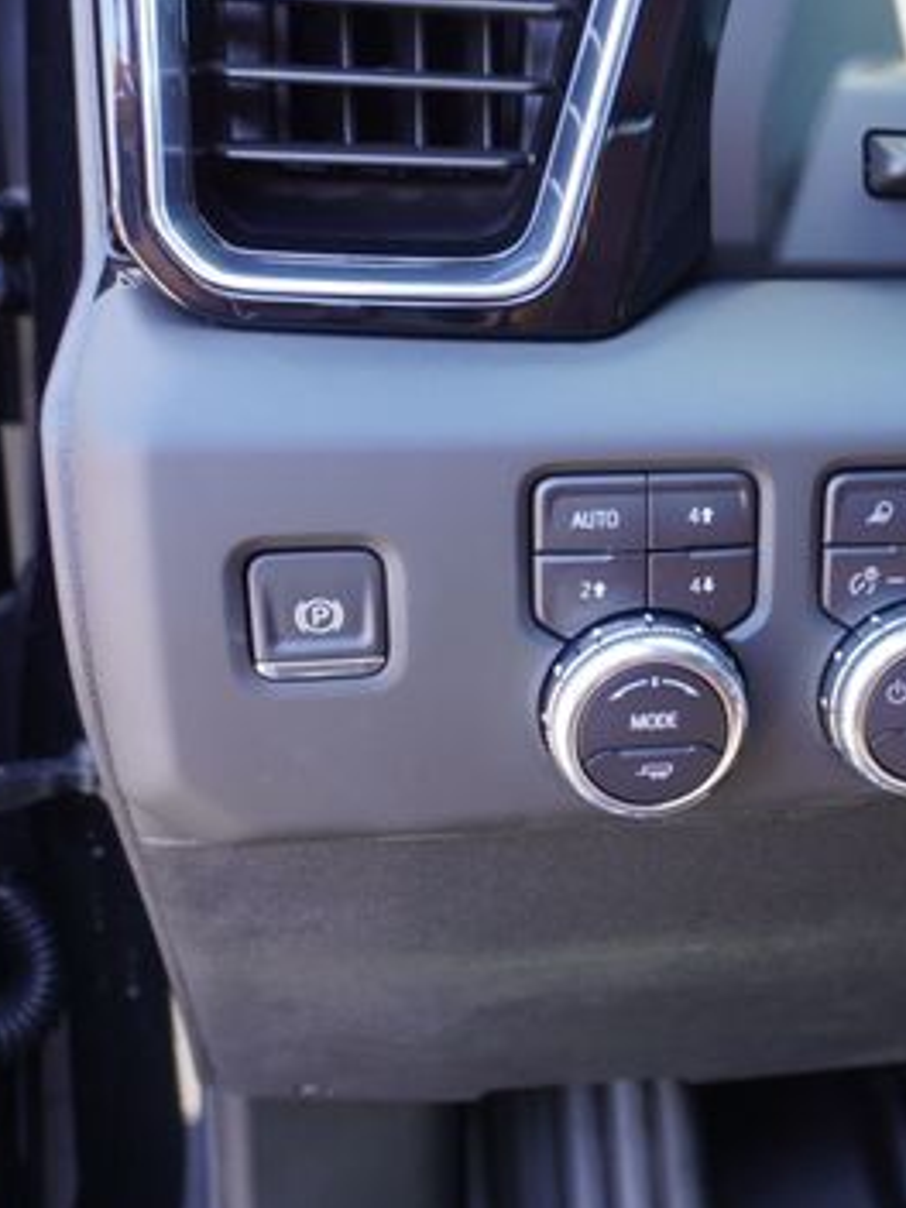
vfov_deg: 44.8
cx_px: 827
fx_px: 1466
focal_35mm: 42
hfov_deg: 32.5
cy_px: 556
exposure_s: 1/60
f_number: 4
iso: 400
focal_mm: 16
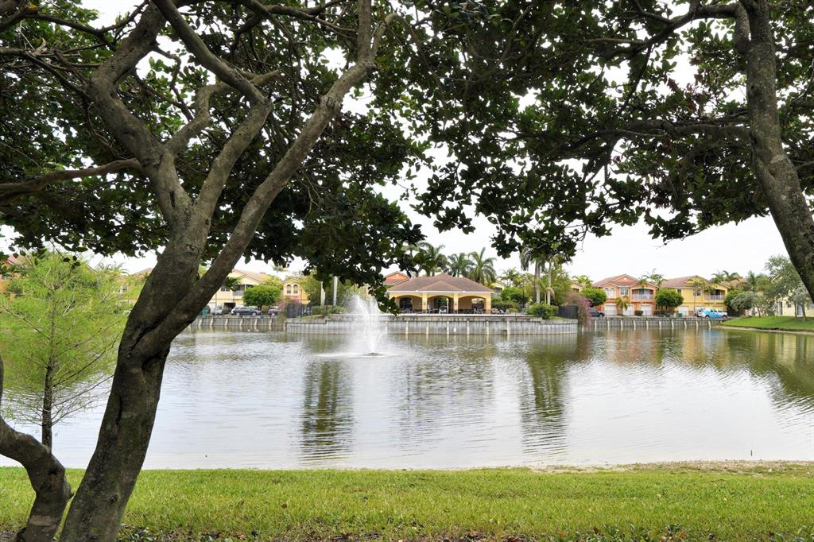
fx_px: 271
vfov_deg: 90.0
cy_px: 271
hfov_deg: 112.6
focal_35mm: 12
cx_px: 407
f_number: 8
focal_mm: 12
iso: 100
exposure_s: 1/200
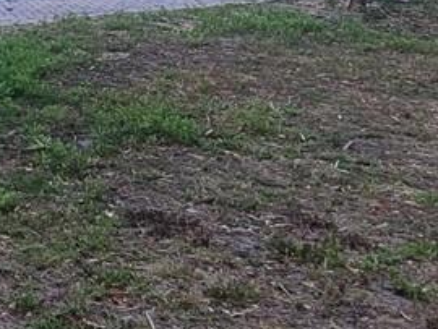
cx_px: -363
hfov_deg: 19.0
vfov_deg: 18.0
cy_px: -88
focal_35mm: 77
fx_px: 975
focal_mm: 2.2
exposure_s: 1/179
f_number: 2.2
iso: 64
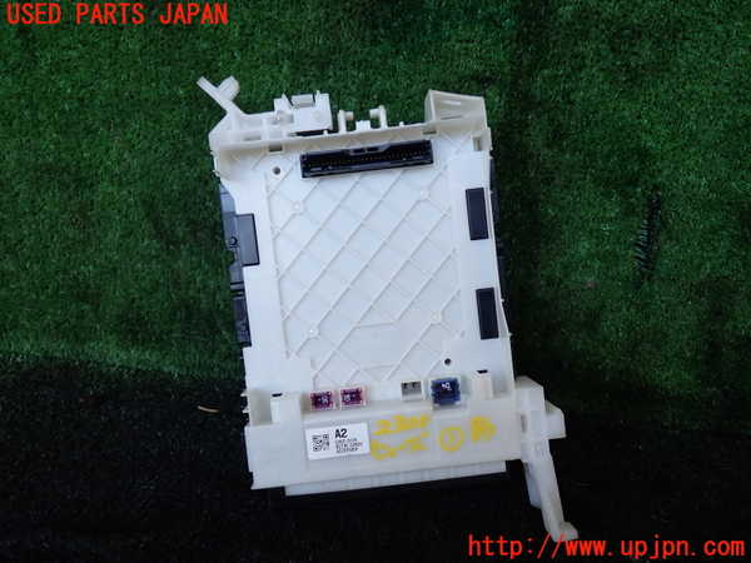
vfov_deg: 46.8
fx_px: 651
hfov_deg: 60.0
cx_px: 376
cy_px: 282
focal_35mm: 30
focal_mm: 5.4
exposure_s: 1/80
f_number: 2.3
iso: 100
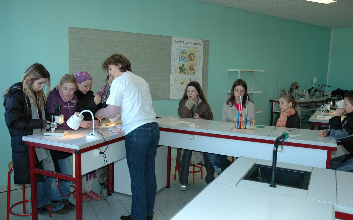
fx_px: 356
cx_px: 176
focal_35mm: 37
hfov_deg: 52.8
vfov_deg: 34.4
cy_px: 118
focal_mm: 24
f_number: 3.8
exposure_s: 1/100
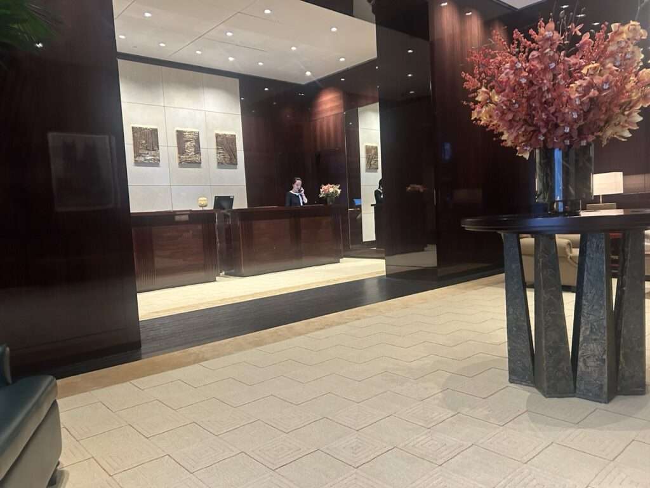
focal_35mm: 26
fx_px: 488
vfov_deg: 53.1
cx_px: 325
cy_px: 244
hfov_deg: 67.3
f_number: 1.5
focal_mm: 5.7
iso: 250
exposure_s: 1/54
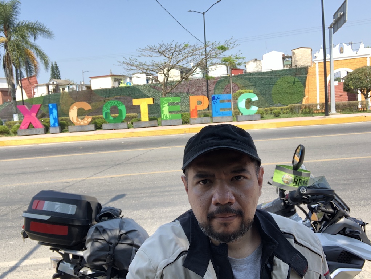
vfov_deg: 44.2
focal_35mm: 32
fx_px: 343
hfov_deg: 56.8
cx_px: 186
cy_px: 140
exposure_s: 1/126
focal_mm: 2.87
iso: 20
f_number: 2.2
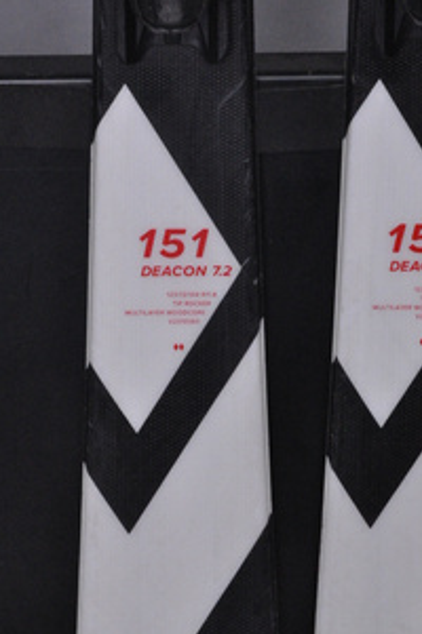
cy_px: 232
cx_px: 299
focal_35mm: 202
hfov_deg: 6.8
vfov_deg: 10.2
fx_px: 3560
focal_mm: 90
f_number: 11
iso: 3200
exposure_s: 1/125
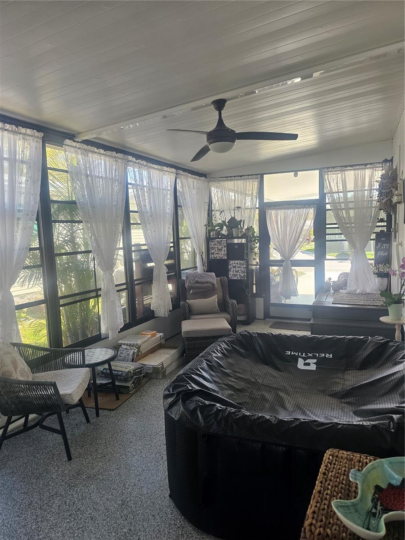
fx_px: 359
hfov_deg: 58.9
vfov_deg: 73.9
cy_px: 270
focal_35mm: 23
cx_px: 202
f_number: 1.7
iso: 125
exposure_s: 1/207
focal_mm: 6.3
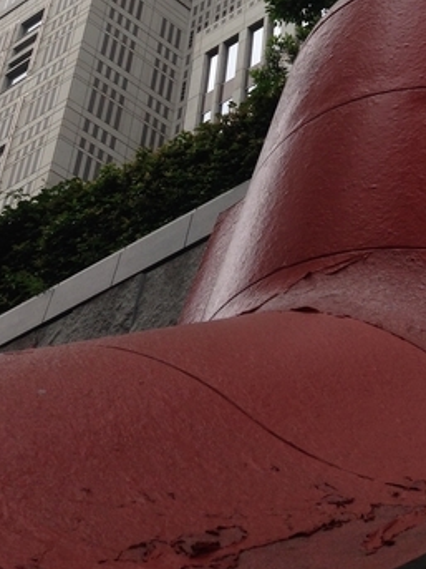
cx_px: 351
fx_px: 1264
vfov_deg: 23.5
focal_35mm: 77
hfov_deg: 18.9
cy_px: -83
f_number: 2.4
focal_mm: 4.12
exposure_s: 1/193
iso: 50
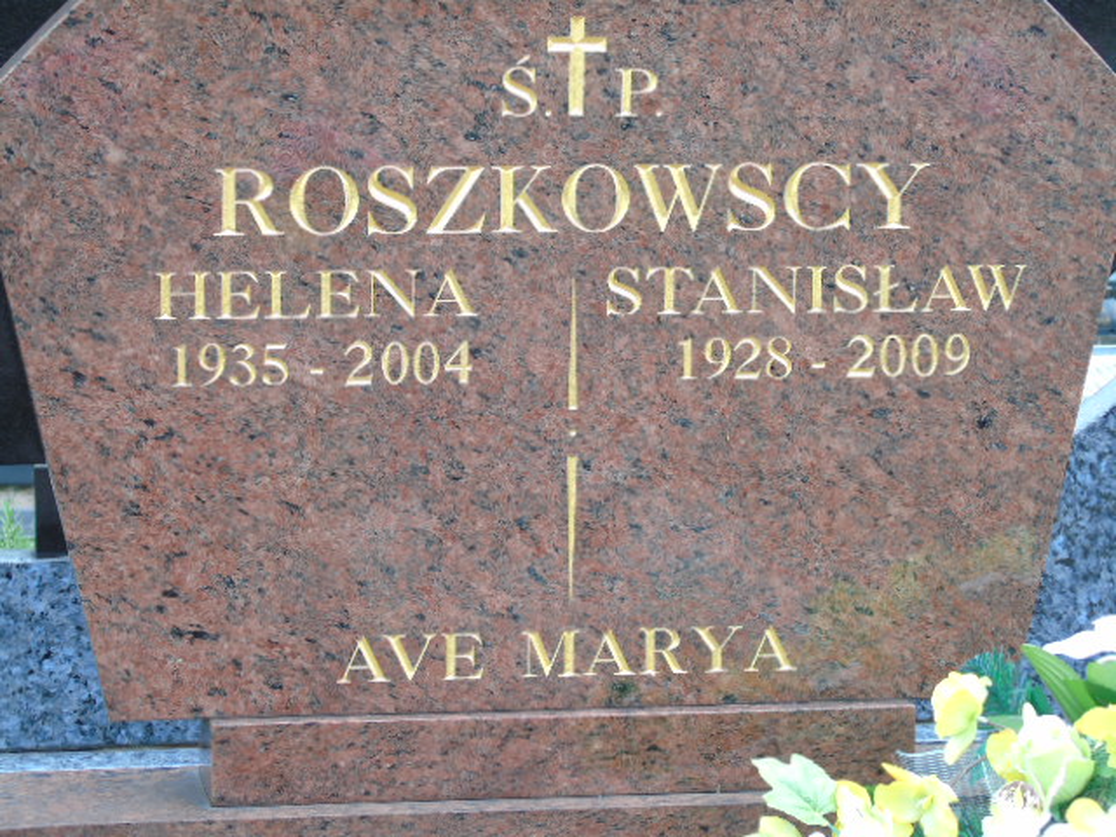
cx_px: 558
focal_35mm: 124
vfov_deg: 12.0
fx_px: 3998
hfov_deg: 15.9
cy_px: 418
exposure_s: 1/60
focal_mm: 22
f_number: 4.6
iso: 80
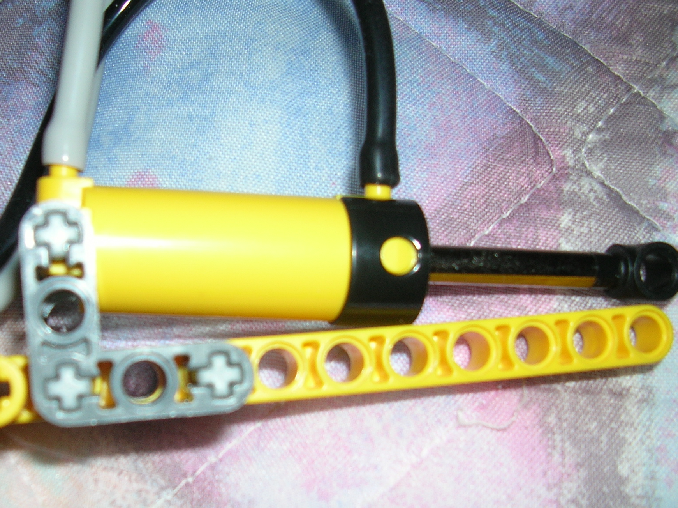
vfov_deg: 31.5
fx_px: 900
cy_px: 278
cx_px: 238
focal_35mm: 46
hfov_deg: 40.9
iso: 50
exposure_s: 1/60.1
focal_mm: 5.8
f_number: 2.8
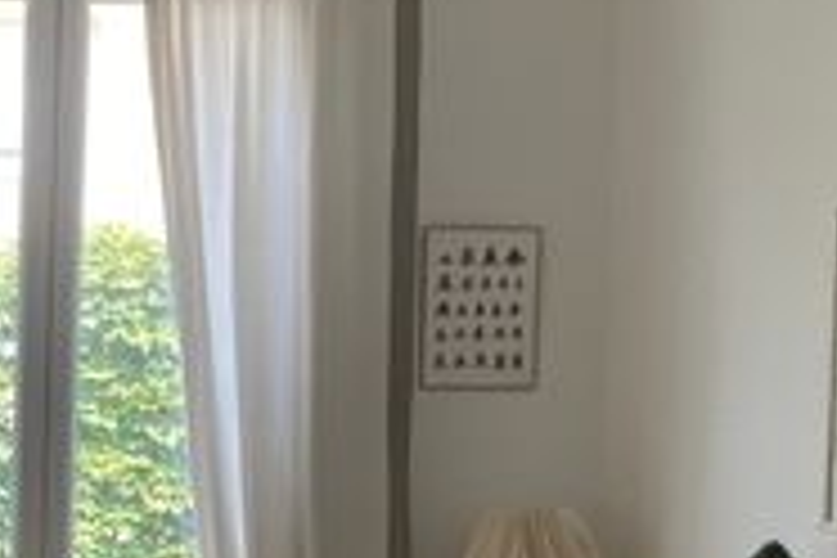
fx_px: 2185
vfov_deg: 14.3
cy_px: 549
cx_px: -104
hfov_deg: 20.6
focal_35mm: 94
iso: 64
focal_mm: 3.99
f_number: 1.8
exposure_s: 1/121
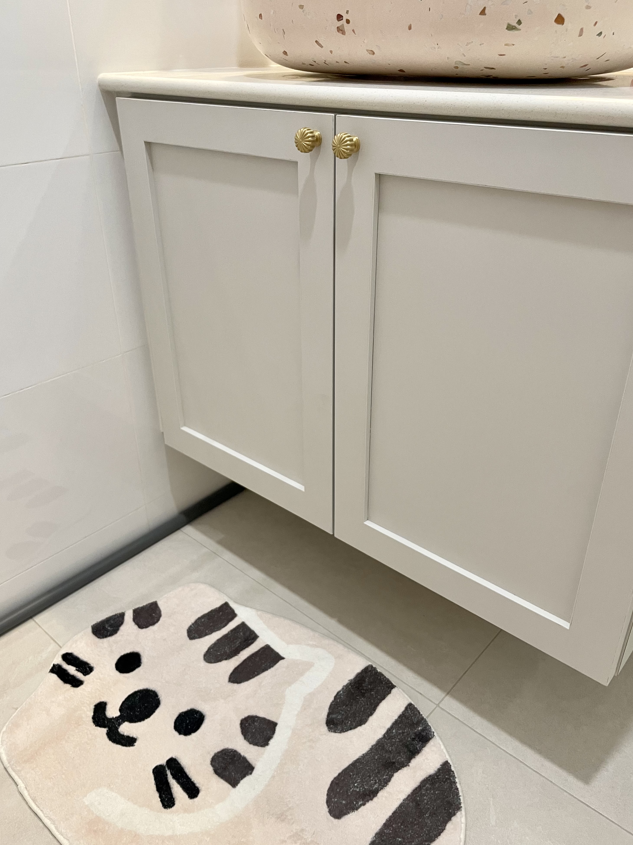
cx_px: 314
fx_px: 658
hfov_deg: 51.4
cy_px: 418
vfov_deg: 65.3
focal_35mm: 27
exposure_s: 1/50
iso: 125
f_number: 1.6
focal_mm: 4.2
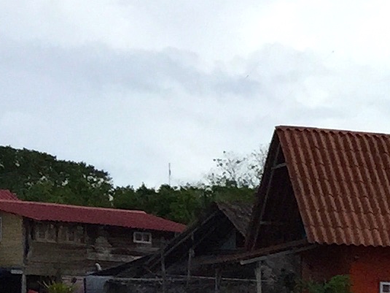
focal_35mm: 177
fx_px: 1994
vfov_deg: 8.2
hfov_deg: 9.0
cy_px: 450
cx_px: 1172
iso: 32
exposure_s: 1/2198
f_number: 2.2
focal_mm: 4.15
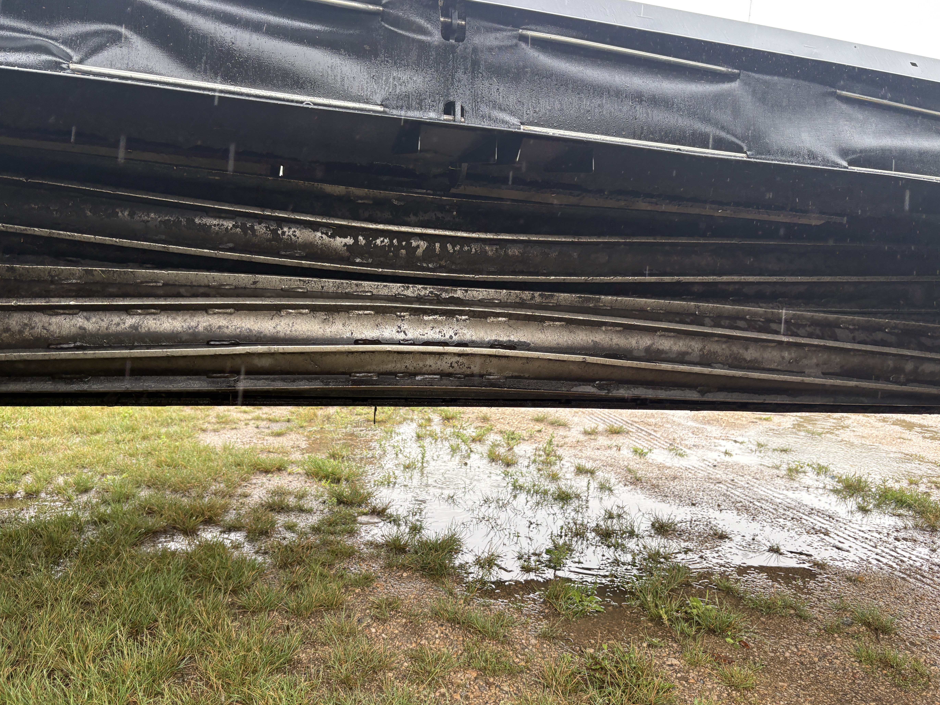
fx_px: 733
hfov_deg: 65.3
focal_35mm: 27
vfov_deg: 51.4
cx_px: 469
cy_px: 353
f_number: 1.6
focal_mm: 5.96
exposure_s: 1/122
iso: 50
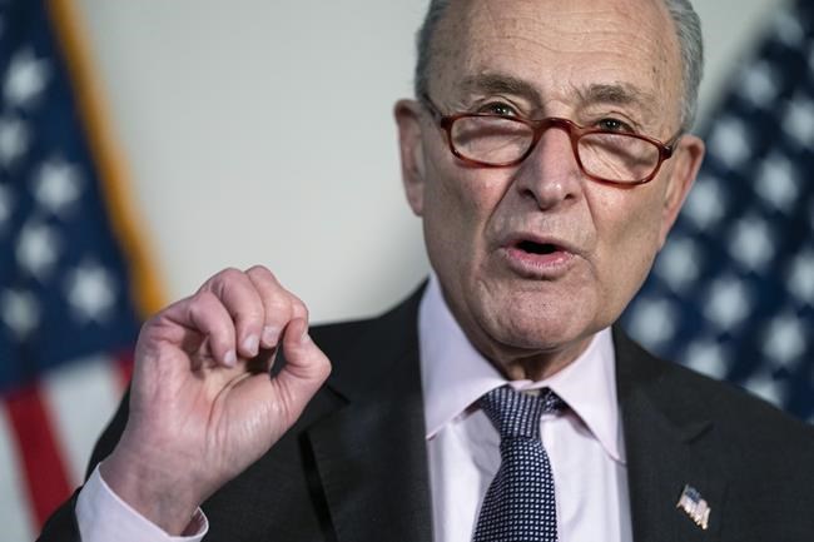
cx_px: 407
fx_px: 3933
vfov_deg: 7.9
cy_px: 271
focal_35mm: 174
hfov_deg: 11.8
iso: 3200
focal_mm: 174
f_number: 2.8
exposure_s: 1/250
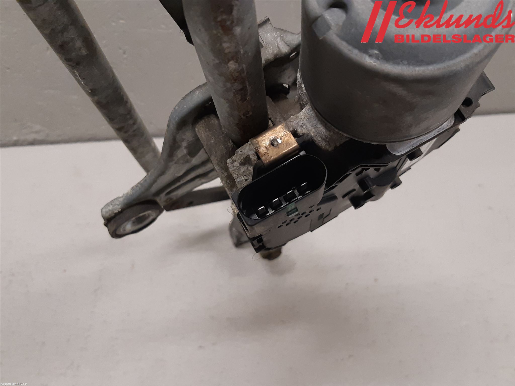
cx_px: 258
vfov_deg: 53.1
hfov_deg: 67.3
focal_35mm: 26
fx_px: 387
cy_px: 193
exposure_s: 1/50
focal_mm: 3.93
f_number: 1.7
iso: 160
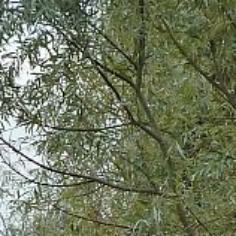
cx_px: -40
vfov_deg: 8.1
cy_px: 351
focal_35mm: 212
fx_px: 1635
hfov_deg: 8.2
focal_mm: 6.1
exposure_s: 1/125
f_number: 4
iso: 125
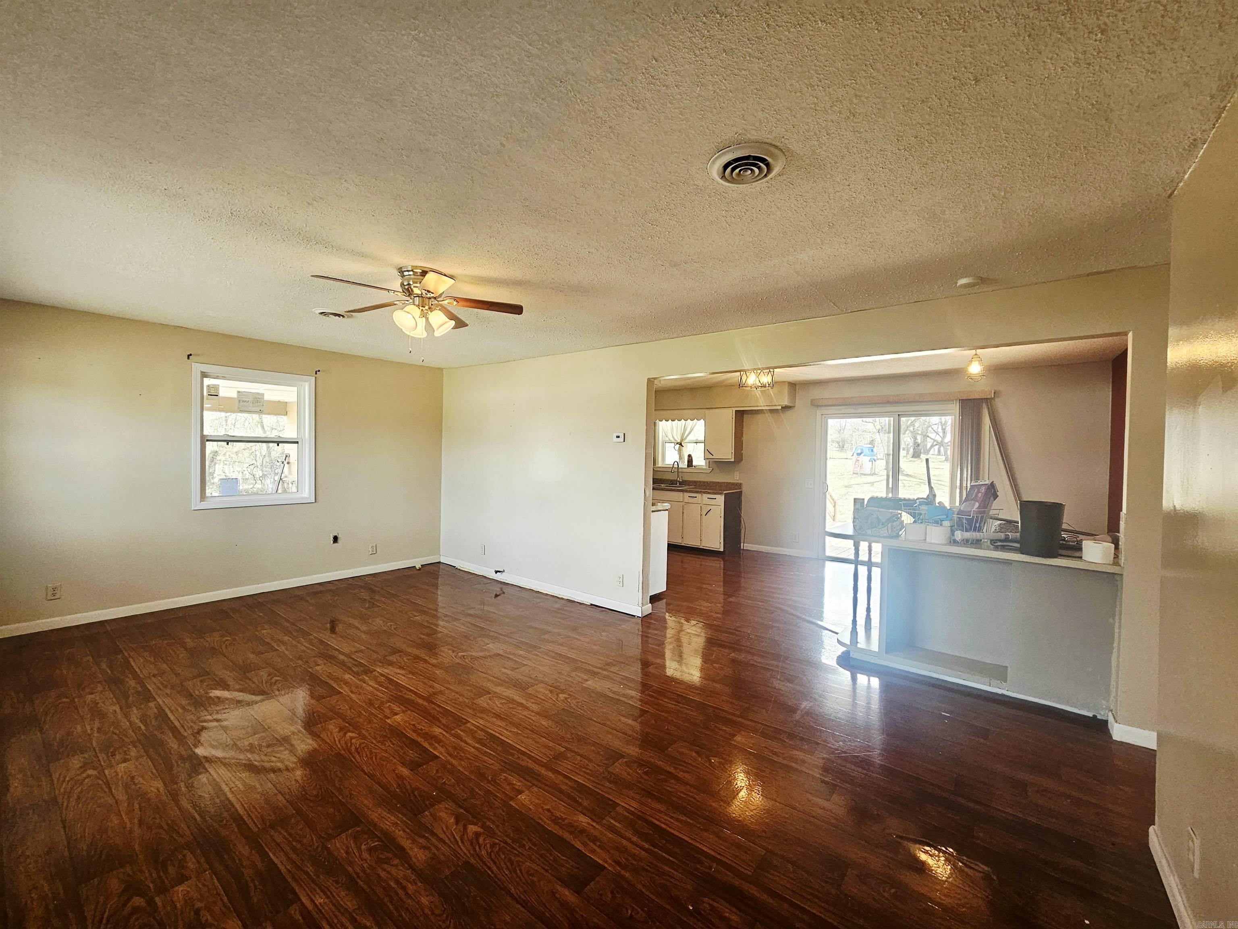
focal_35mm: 13
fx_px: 465
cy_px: 464
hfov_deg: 106.2
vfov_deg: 89.9
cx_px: 619
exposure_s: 1/60.2
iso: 160
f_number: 2.2
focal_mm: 2.2
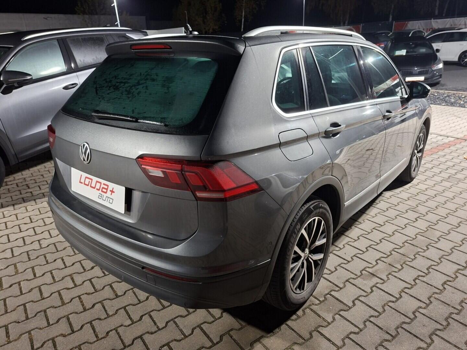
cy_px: 175
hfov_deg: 73.9
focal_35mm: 23
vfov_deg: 58.9
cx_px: 234
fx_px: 310
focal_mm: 5.54
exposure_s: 1/25
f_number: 1.8
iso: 320
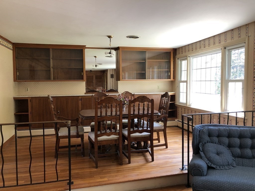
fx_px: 206
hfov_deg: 63.4
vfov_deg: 49.7
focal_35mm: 28
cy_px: 96
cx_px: 128
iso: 40
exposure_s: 1/24
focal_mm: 3.99
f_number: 1.8
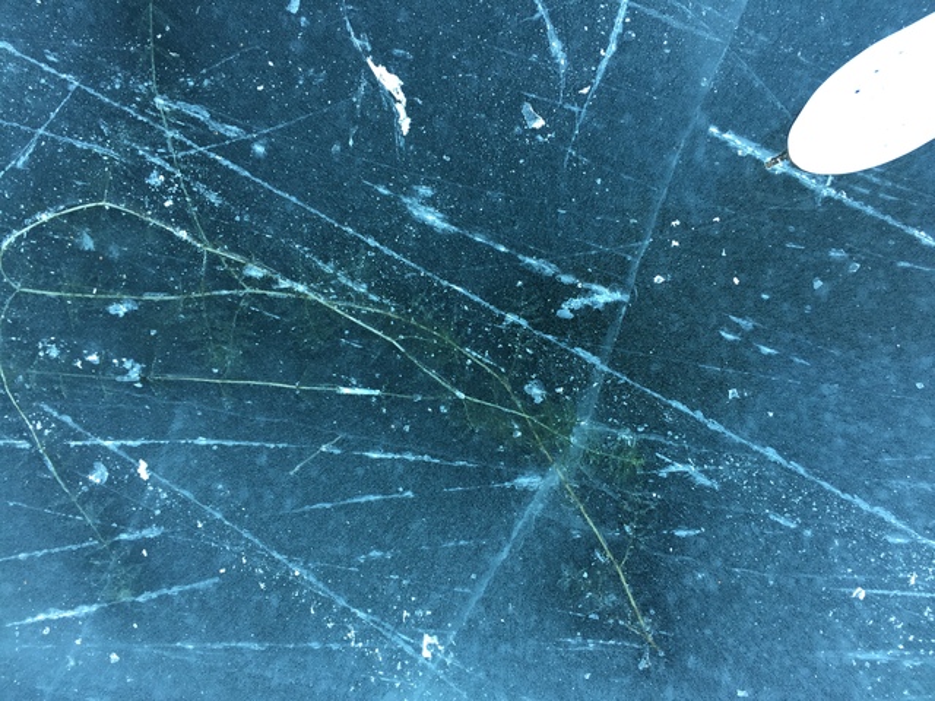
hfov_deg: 61.7
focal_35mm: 29
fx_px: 783
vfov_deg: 48.2
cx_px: 468
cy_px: 350
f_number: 2.2
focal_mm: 4.15
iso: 40
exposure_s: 1/50
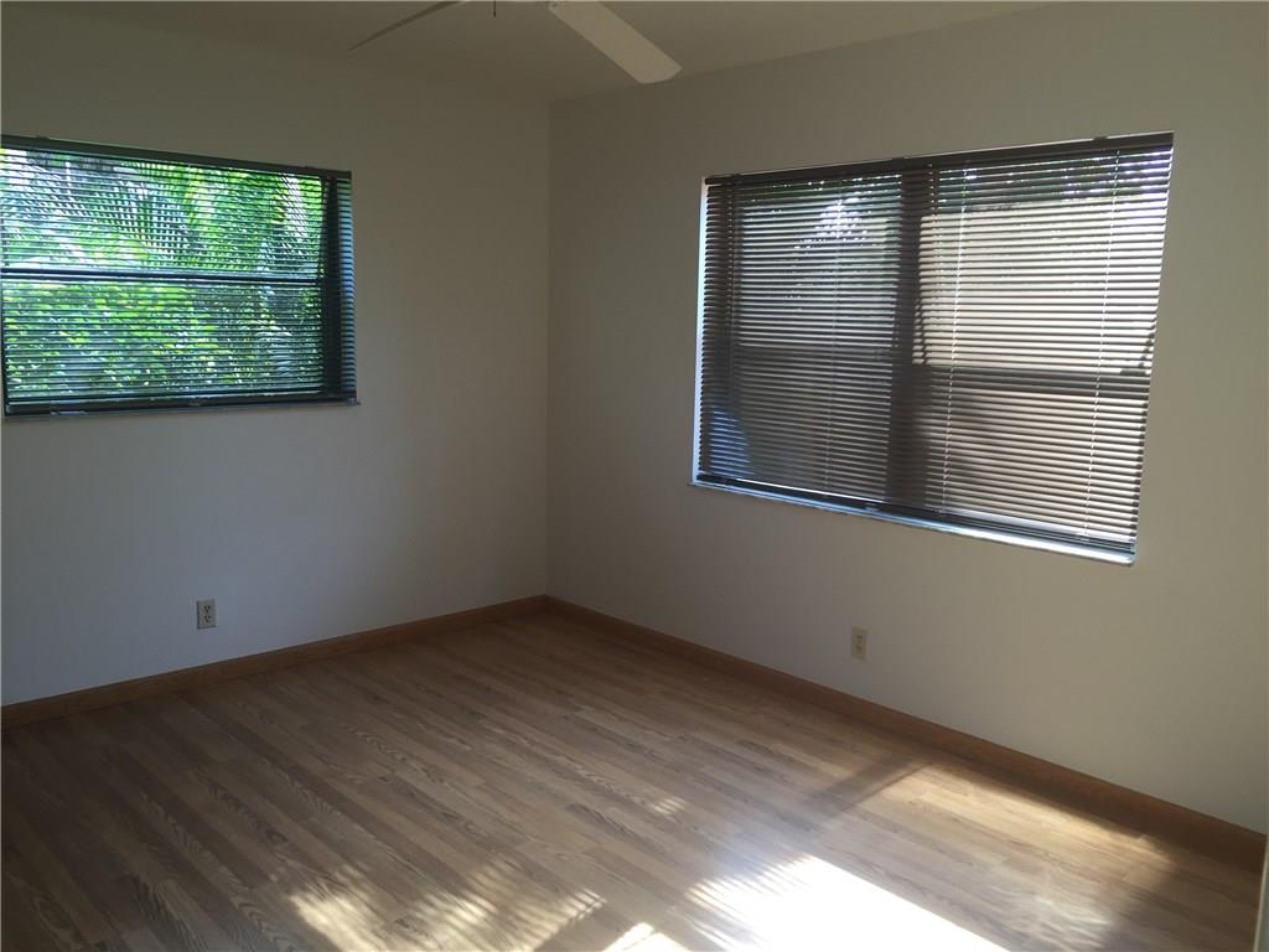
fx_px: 1063
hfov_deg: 61.7
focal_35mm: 29
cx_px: 634
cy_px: 476
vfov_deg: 48.2
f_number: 2.2
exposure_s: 1/60
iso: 32
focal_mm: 4.15
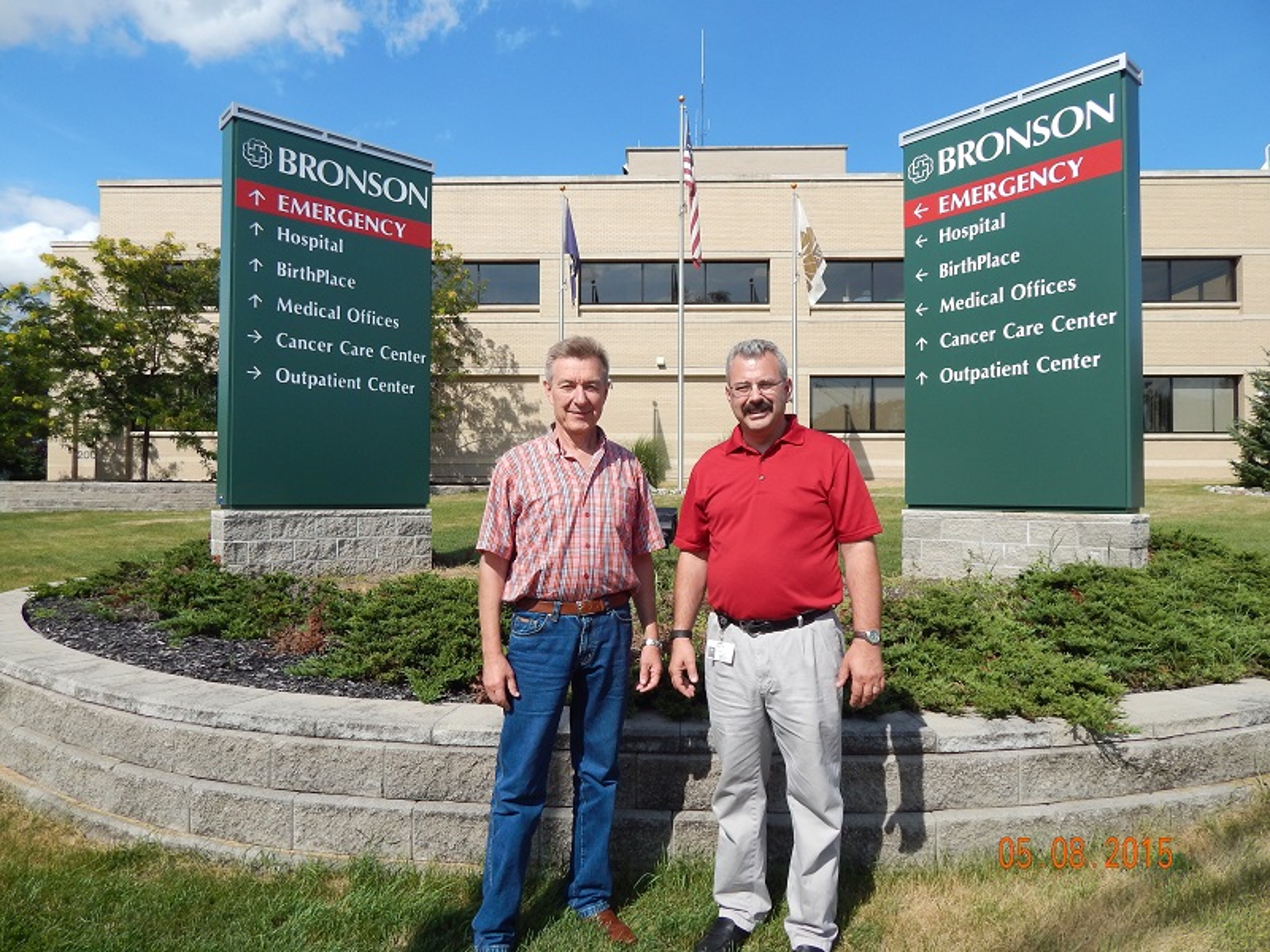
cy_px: 476
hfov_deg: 73.9
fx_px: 844
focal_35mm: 23
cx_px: 635
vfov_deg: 58.9
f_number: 6
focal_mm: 4
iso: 125
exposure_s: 1/500
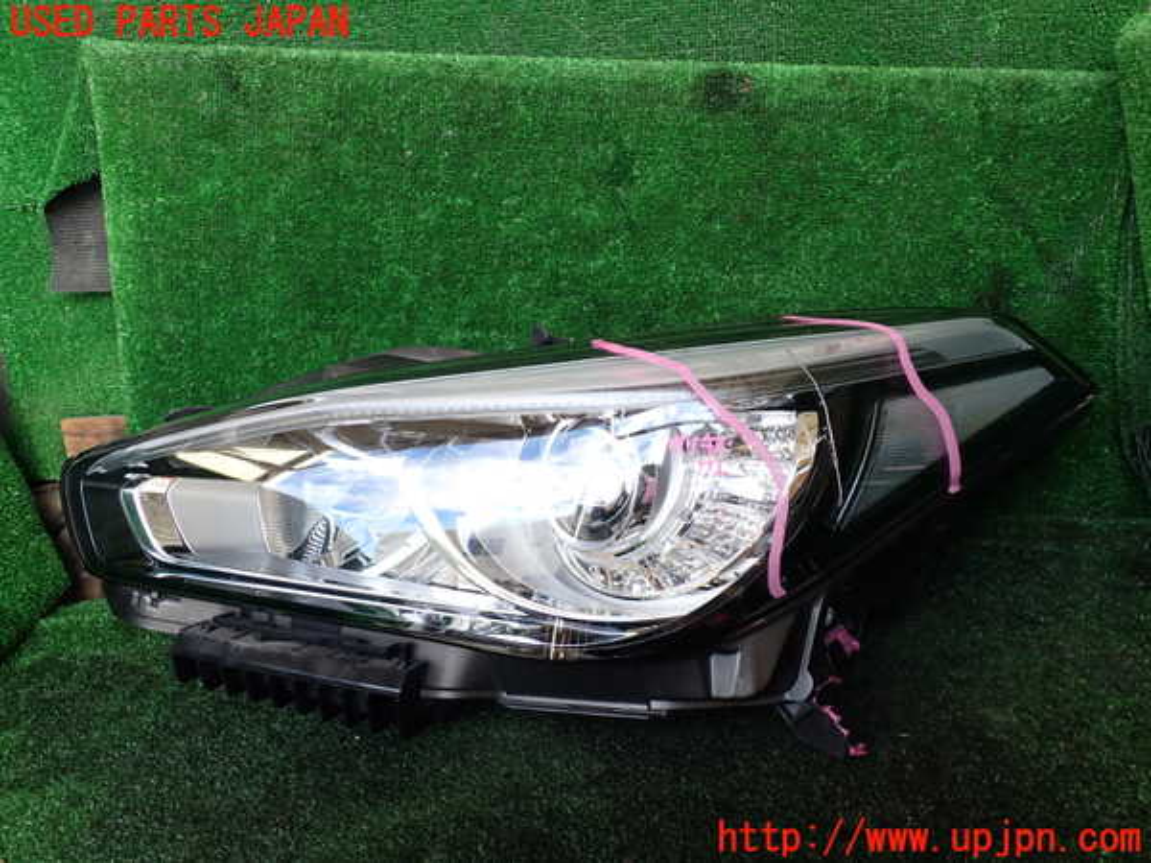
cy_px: 432
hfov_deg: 60.0
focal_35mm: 30
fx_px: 998
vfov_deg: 46.8
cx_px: 576
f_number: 3.2
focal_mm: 5.4
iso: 100
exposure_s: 1/60
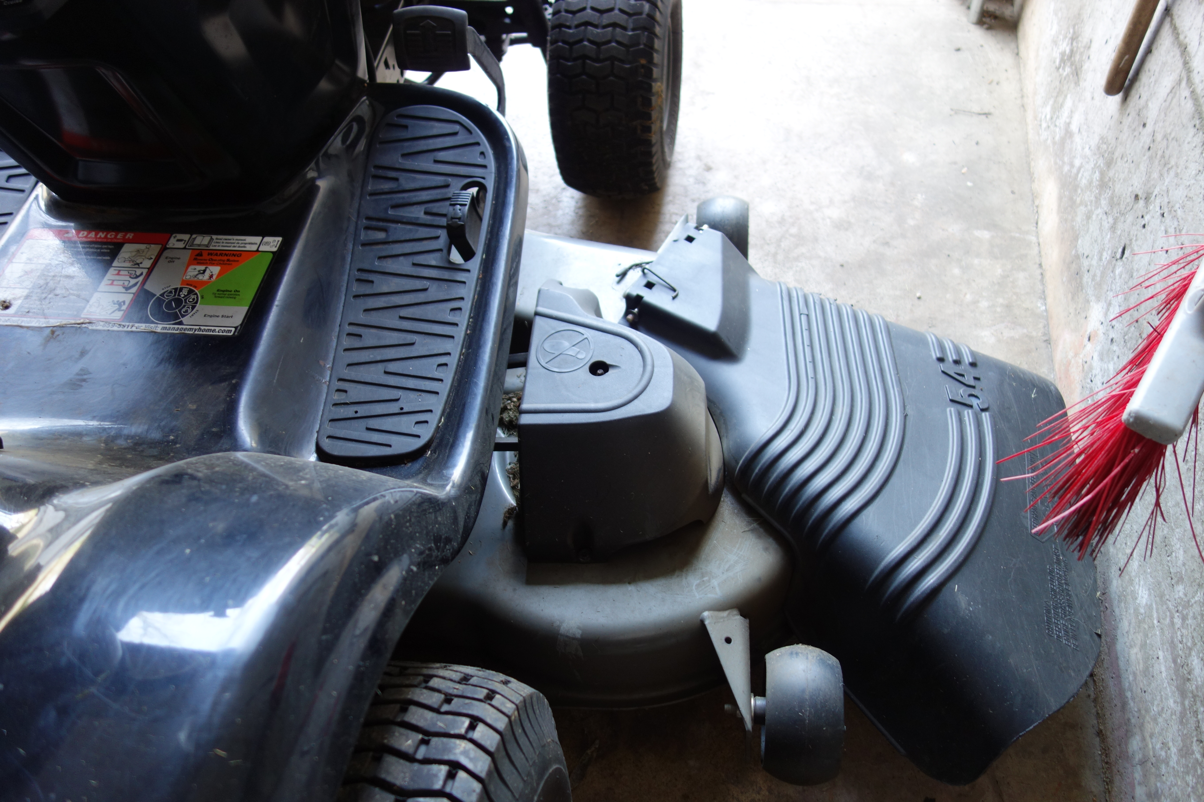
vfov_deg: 46.4
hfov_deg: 65.5
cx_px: 602
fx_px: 936
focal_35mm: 28
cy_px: 401
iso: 125
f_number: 1.8
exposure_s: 1/40
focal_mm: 10.4
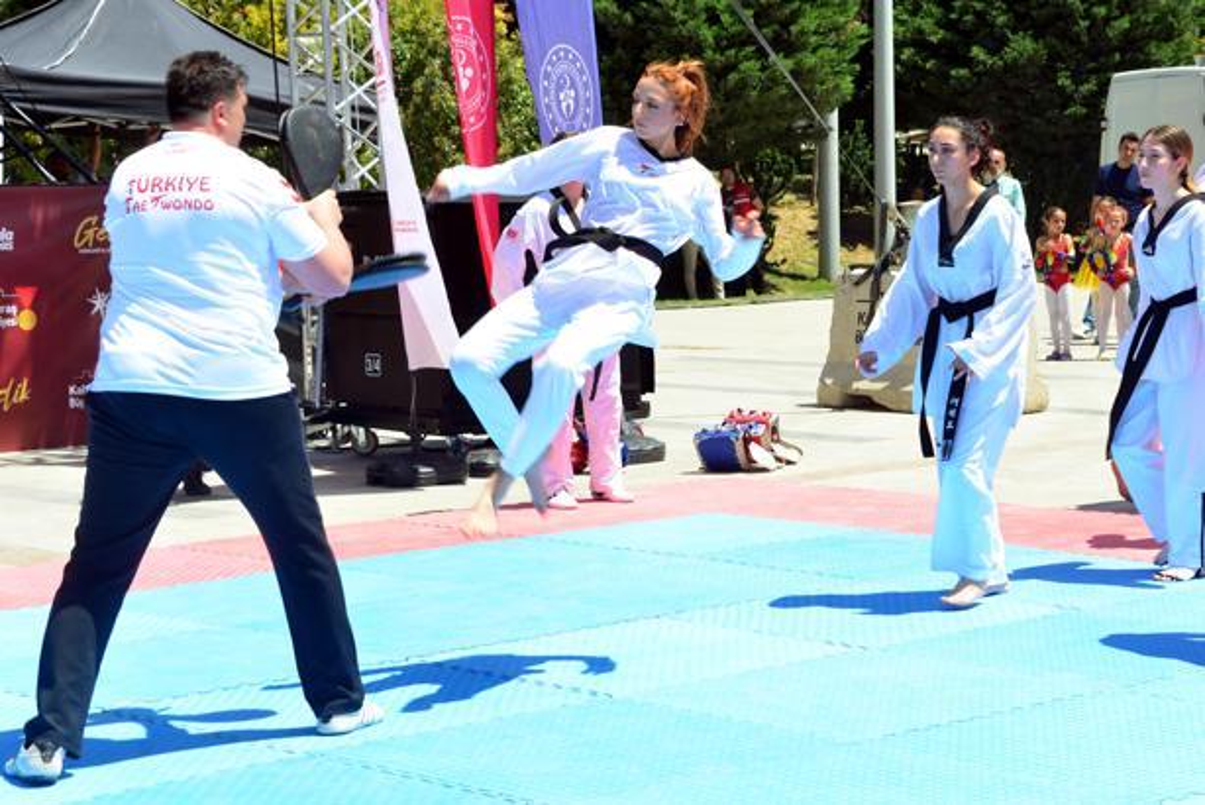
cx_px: 602
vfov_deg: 21.9
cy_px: 402
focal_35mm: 62
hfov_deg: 32.4
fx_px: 2076
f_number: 6.3
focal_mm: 62
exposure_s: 1/200
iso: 100
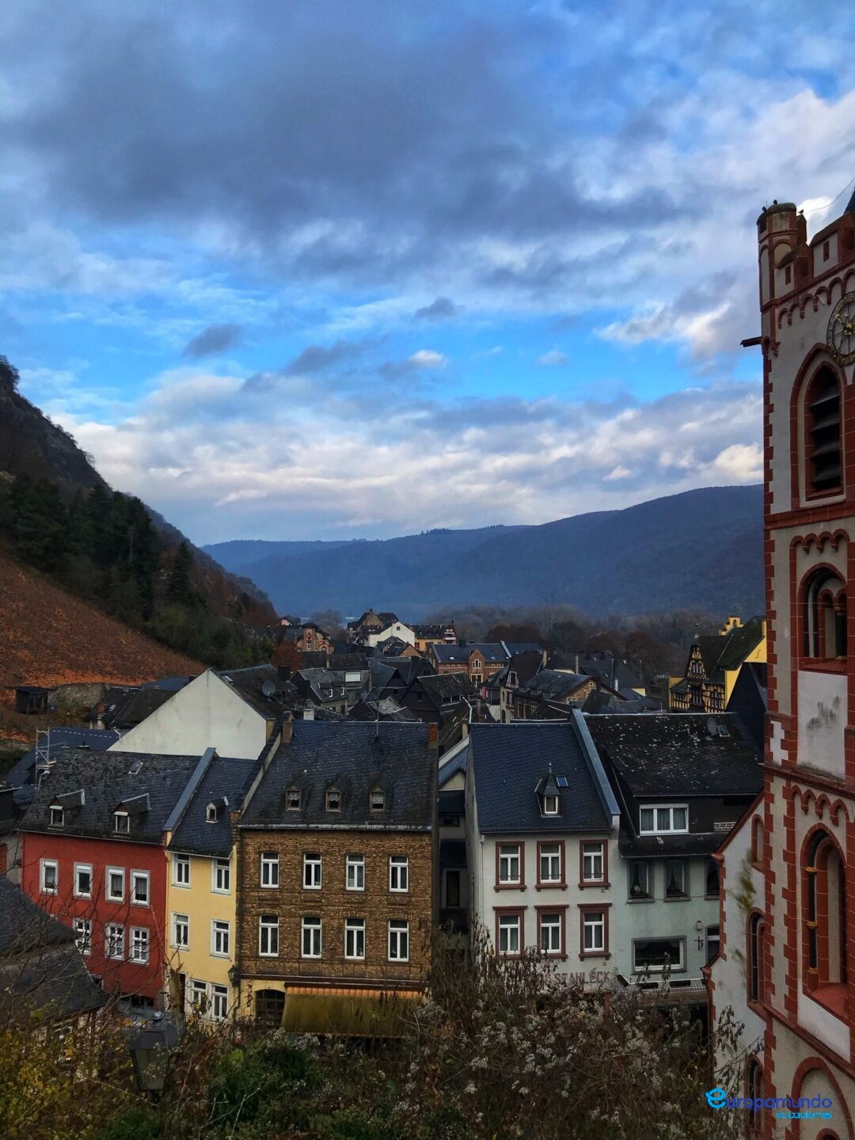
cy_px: 570
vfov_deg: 63.4
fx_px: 922
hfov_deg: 49.7
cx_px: 428
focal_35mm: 28
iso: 20
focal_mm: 3.99
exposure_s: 1/1330
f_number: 1.8
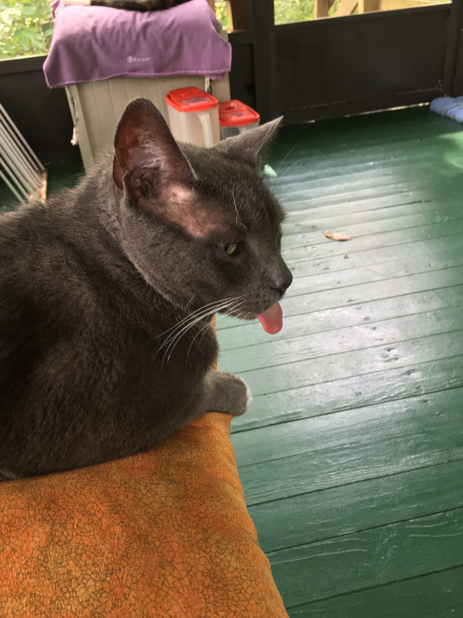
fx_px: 535
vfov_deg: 60.0
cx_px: 224
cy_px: 311
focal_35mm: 30
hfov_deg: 46.8
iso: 100
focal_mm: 4.15
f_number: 2.2
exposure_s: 1/30
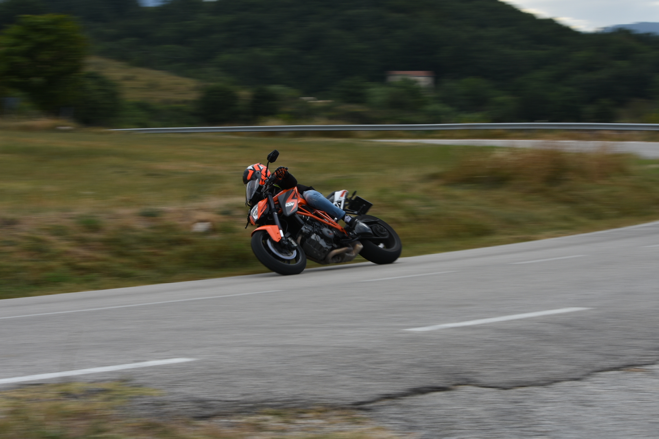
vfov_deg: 16.6
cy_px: 220
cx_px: 330
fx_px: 1510
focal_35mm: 82
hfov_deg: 24.6
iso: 100
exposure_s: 1/100
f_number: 11
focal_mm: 55
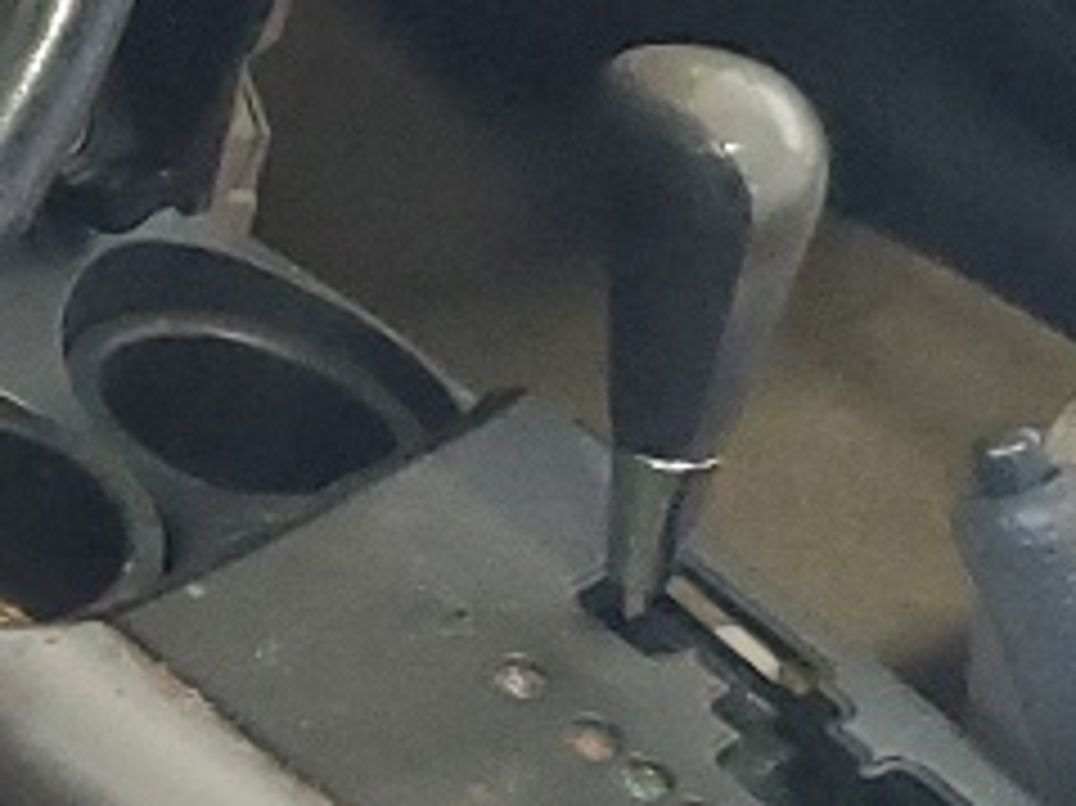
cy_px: 531
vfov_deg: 8.5
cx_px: -779
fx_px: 5406
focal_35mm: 174
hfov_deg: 10.7
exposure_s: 1/17
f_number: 1.5
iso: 300
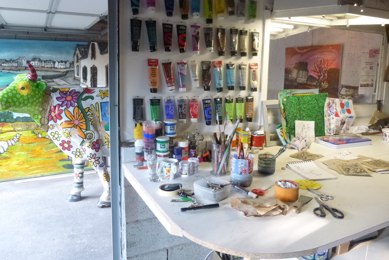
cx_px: 191
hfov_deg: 67.4
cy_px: 121
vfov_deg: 47.9
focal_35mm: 27
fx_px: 292
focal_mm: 4.5
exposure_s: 1/50
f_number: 3.1
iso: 400
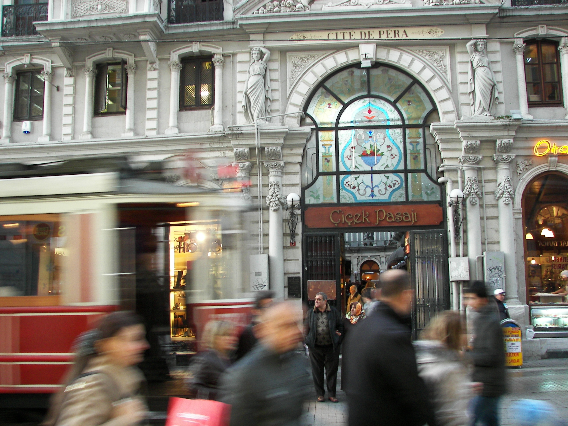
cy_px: 213
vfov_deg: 39.7
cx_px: 284
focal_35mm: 36
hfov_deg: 51.4
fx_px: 591
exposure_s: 1/10
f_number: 2.8
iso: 100
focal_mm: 6
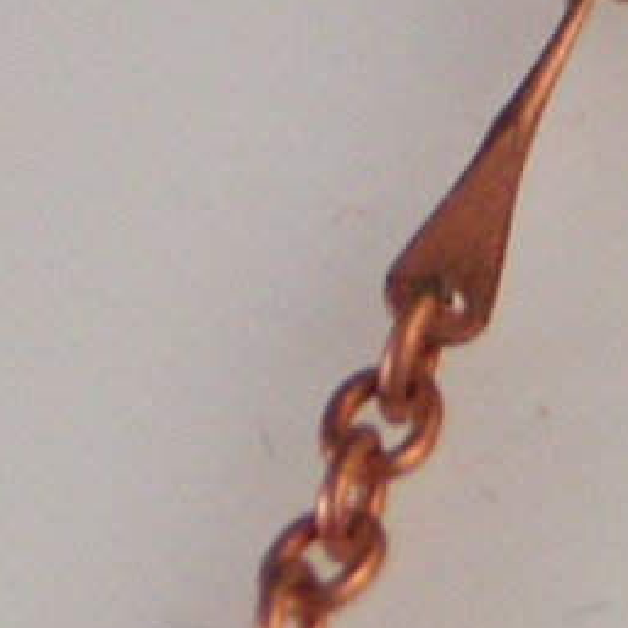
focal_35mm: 1433
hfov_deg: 1.2
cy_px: 318
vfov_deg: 1.2
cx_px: -122
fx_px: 29413
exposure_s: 1/80
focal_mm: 50.8
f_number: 3.5
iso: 100
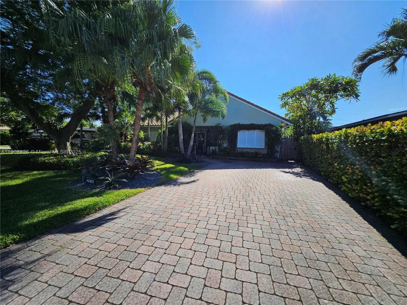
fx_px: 153
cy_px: 152
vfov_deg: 89.9
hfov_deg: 106.2
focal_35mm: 13
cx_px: 204
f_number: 2.2
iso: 32
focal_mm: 1.74
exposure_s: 1/1157
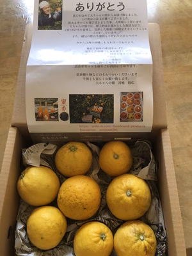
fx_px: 207
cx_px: 96
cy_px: 128
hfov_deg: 49.7
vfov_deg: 63.4
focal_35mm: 28
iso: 32
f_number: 1.8
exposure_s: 1/30
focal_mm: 3.99
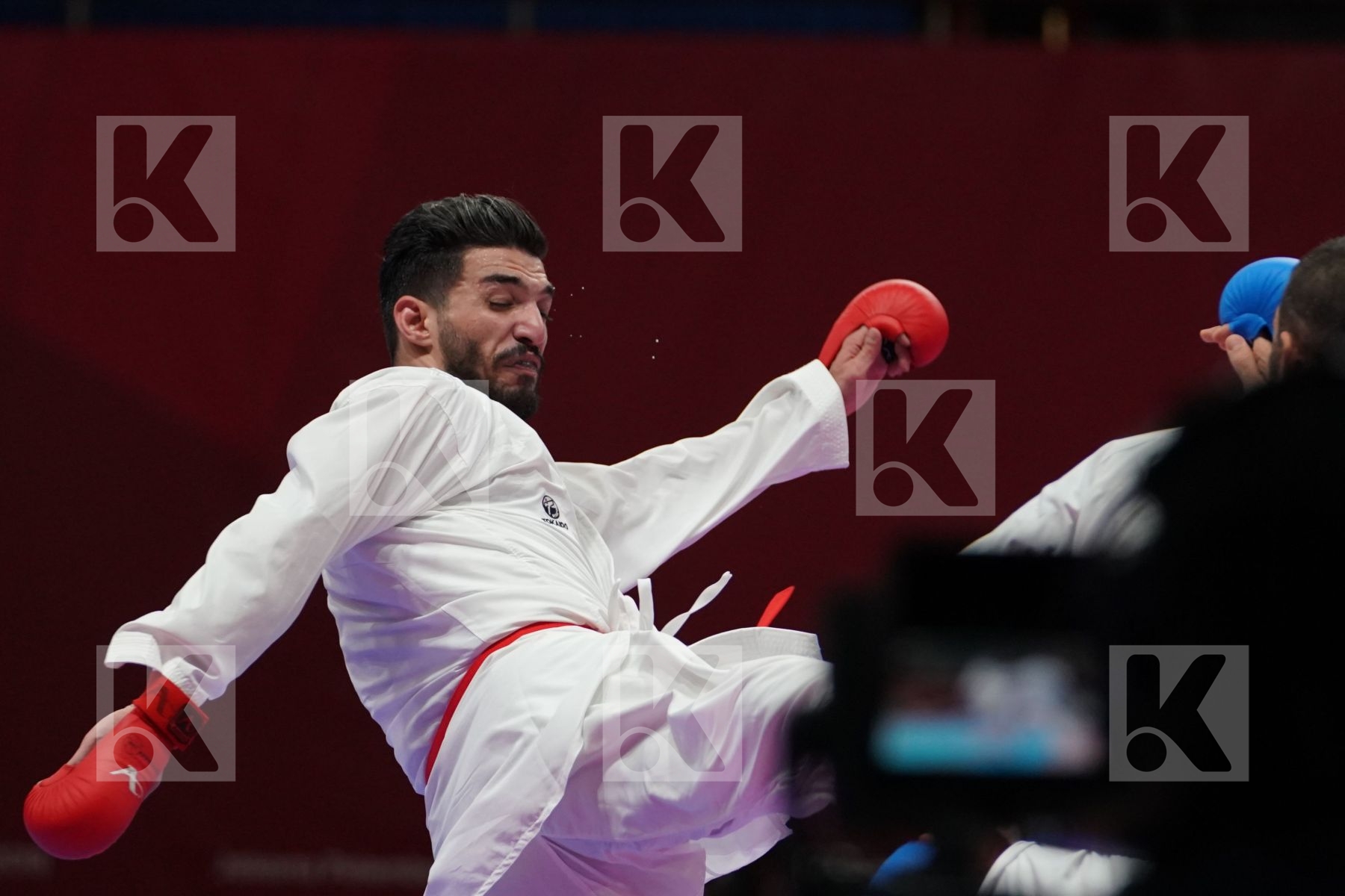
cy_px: 448
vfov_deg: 4.3
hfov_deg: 6.5
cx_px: 672
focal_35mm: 316
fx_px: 11805
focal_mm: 211
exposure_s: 1/1000
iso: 2500
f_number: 4
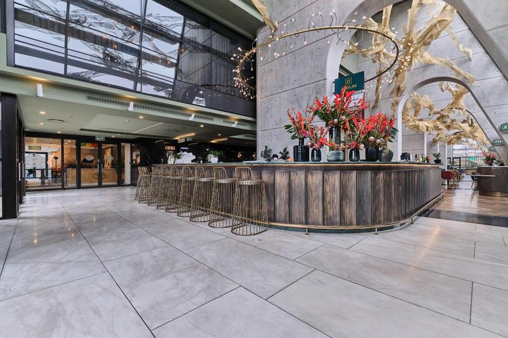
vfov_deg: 77.3
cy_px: 169
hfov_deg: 100.4
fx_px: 212
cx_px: 254
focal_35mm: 15
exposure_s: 1/50
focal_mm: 10
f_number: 8
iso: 800
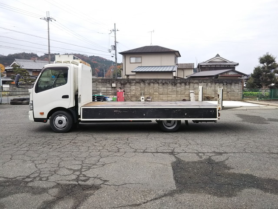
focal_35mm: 30
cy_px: 104
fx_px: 241
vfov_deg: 46.8
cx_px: 139
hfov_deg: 60.0
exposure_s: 1/212
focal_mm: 4
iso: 20
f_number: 2.2
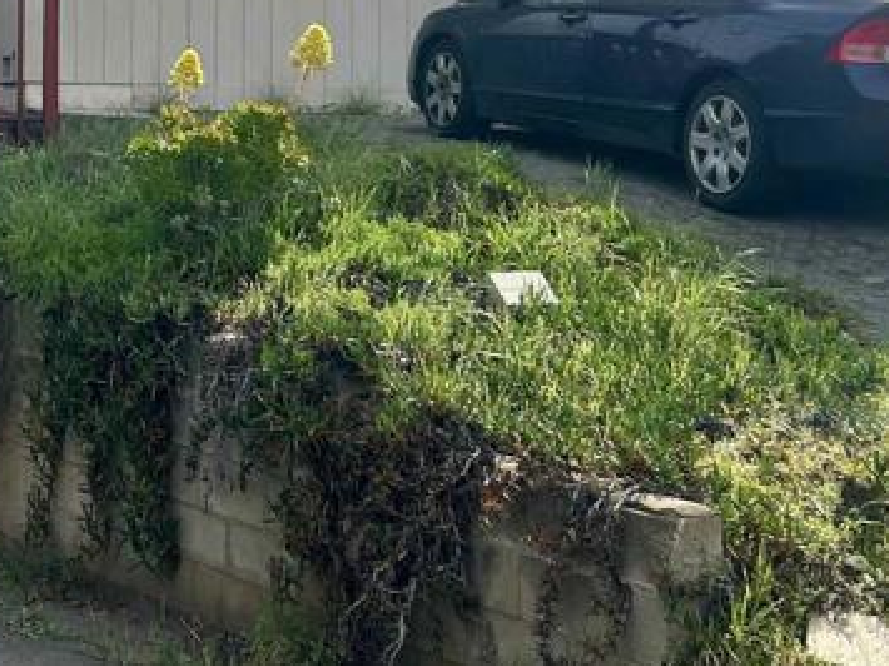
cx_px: -198
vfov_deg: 19.1
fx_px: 1925
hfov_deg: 23.6
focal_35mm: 75
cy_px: 0
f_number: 1.5
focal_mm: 5.7
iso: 50
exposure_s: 1/5587
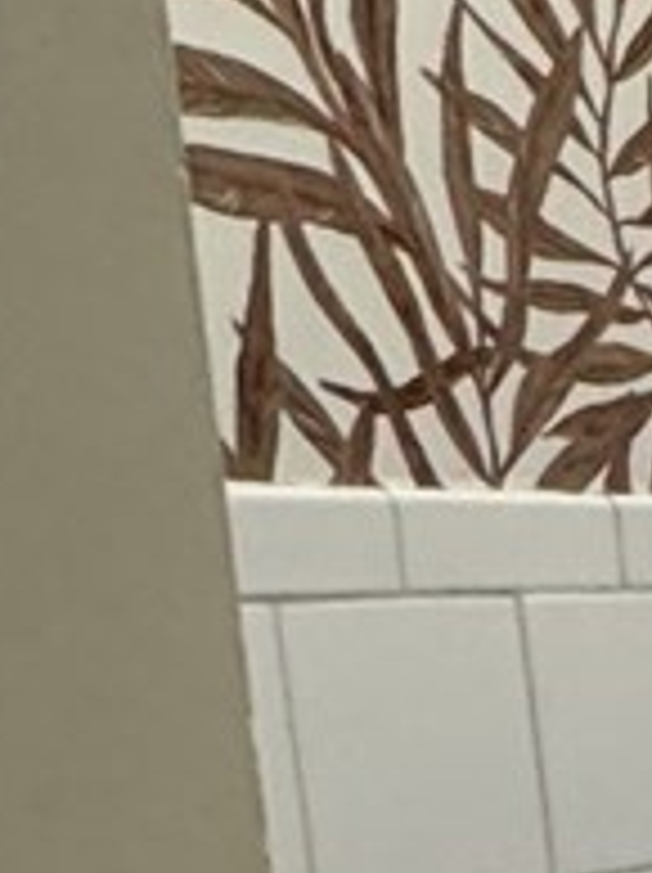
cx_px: 2523
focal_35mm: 111
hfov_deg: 8.3
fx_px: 2794
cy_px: 1130
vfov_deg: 16.8
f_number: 2.2
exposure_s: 1/120
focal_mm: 2.22
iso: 320
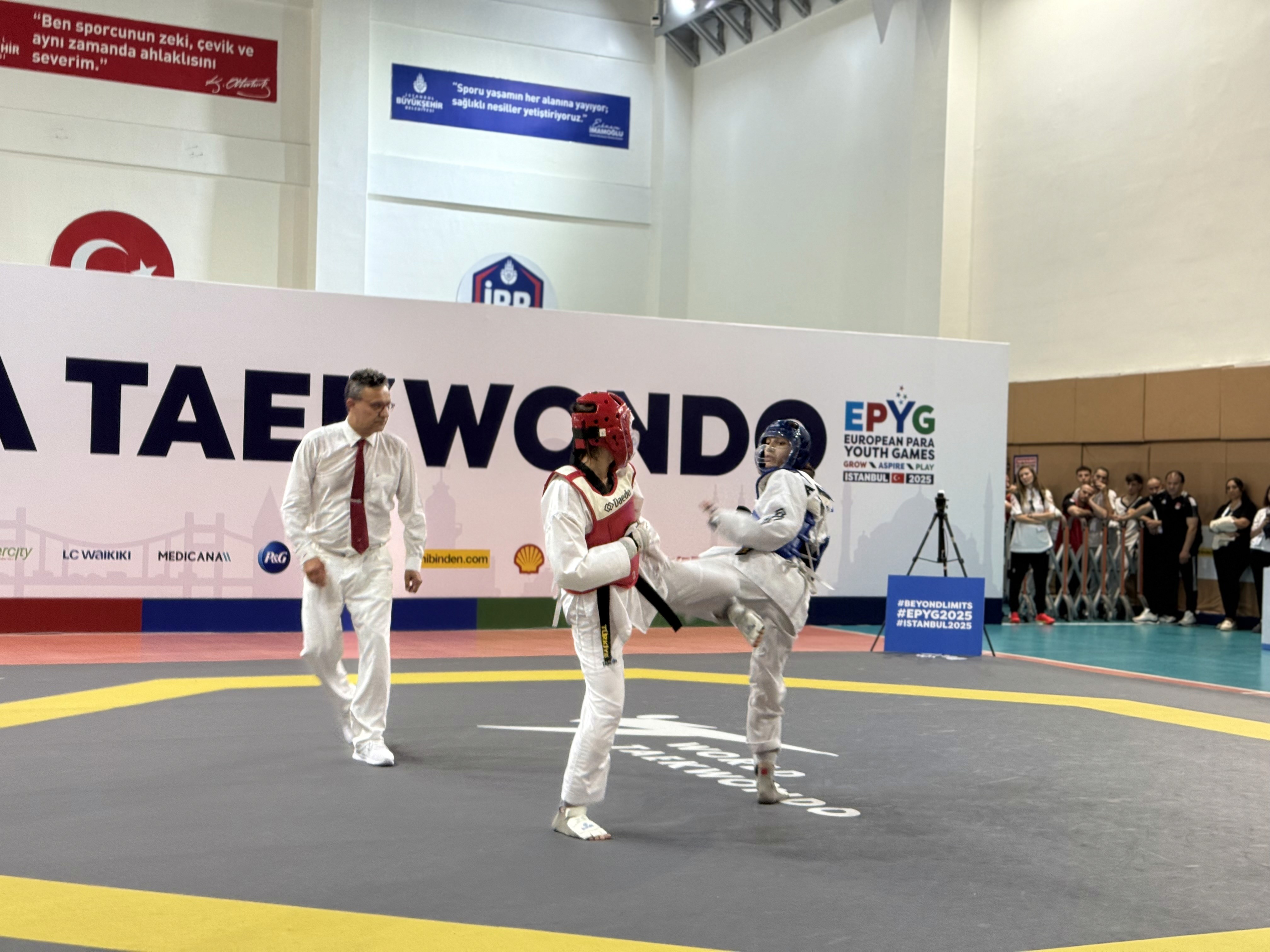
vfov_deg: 30.3
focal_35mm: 48
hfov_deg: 39.7
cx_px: 635
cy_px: 476
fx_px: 1761
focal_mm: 6.76
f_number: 1.78
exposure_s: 1/50
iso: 100
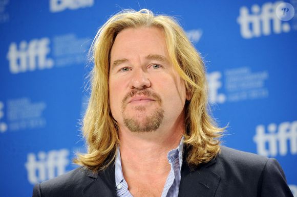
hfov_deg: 10.3
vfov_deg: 6.9
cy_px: 98
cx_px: 148
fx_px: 1649
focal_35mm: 200
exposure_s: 1/200
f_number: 4
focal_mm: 200
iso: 3200
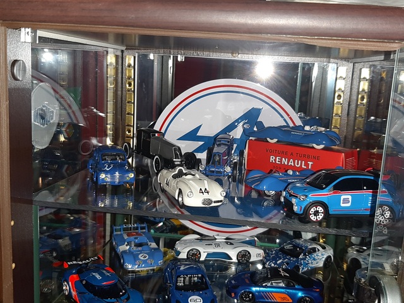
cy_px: 152
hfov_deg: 65.3
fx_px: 315
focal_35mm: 27
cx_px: 202
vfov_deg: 51.4
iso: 40
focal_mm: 3.93
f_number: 1.7
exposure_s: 1/50
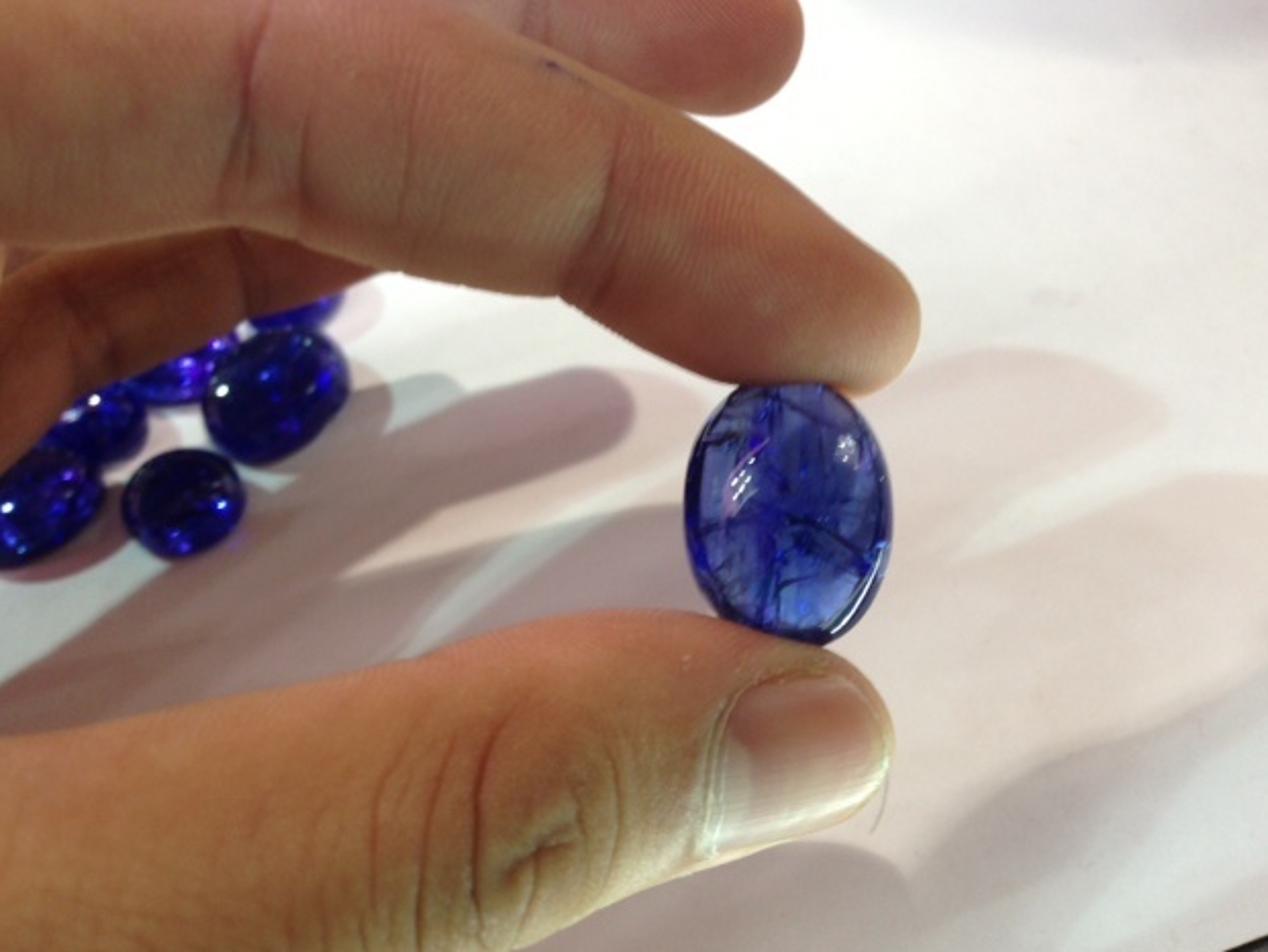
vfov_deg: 41.8
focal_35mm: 34
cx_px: 635
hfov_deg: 53.9
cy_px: 470
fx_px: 1246
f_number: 2.4
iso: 50
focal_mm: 4.13
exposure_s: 1/24
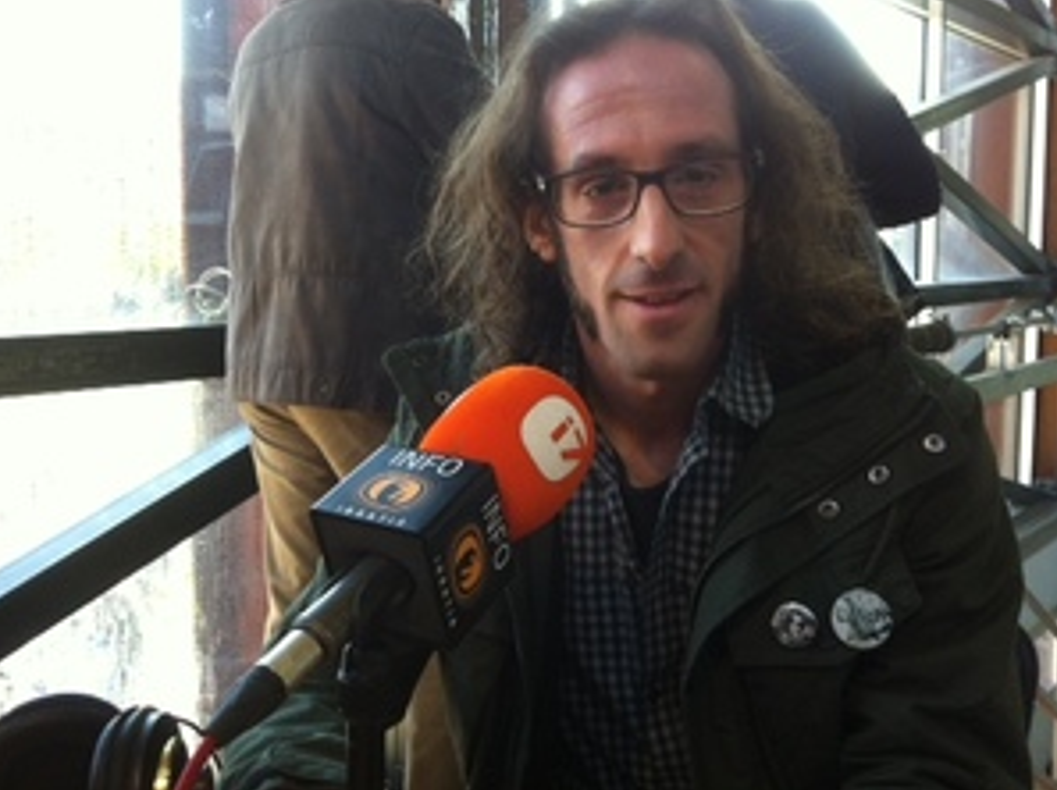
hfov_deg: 45.8
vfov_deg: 35.0
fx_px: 1250
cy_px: 345
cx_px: 488
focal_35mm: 41
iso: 100
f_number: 2.8
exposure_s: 1/33
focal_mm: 3.85
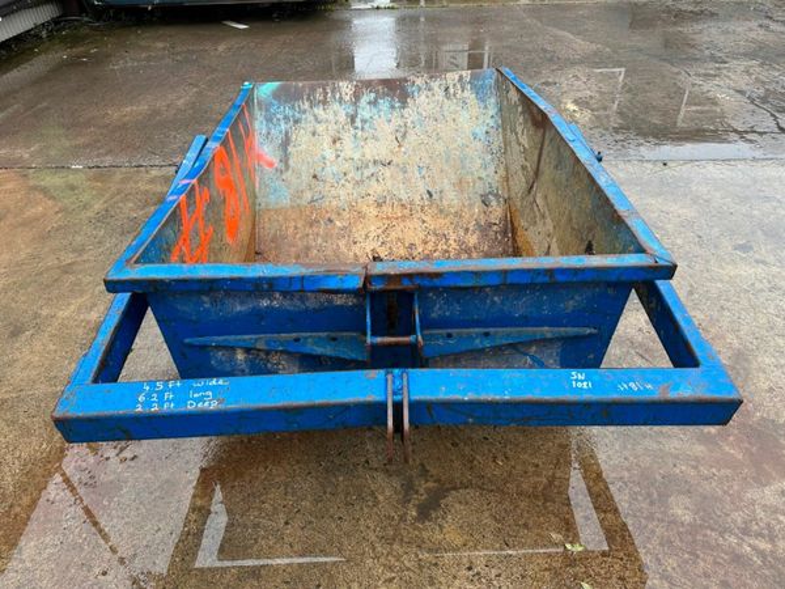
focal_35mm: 24
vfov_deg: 56.8
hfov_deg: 71.6
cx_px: 392
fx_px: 544
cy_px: 294
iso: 100
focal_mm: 6.86
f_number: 1.78
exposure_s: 1/121
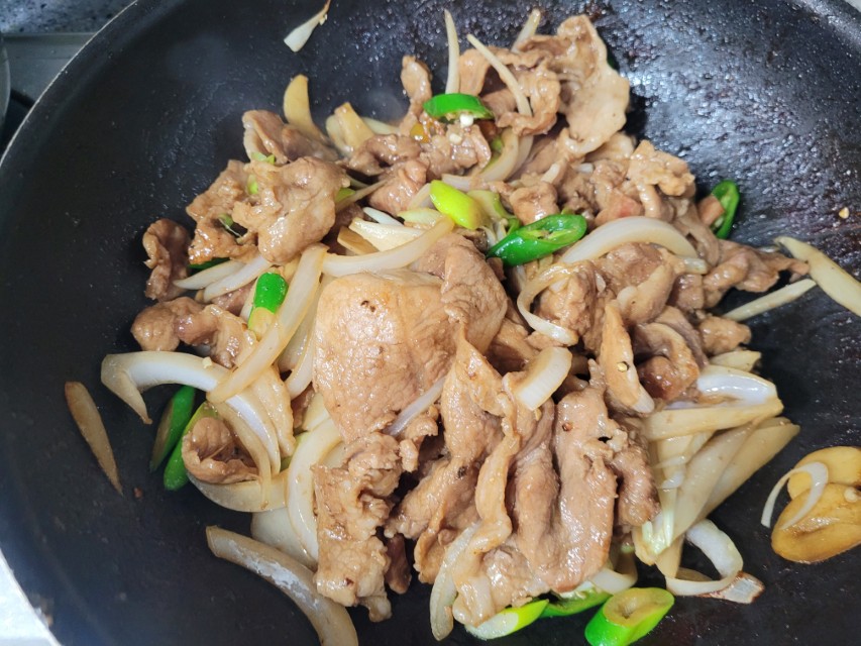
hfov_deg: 67.3
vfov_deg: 53.1
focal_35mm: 26
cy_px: 323
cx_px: 430
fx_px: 647
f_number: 1.8
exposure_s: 1/40
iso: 500
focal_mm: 5.4
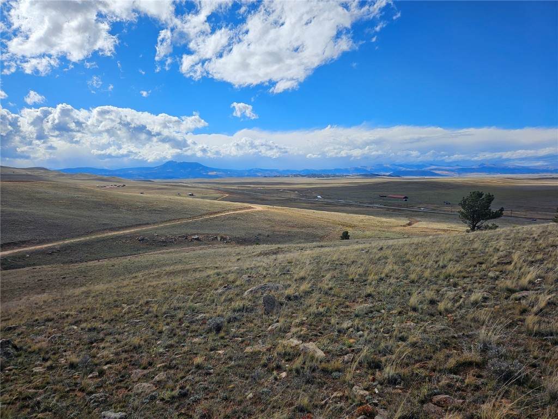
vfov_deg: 58.9
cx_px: 279
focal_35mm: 23
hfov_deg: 73.9
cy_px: 210
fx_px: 371
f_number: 1.8
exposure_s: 1/2805
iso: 25
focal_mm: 5.4
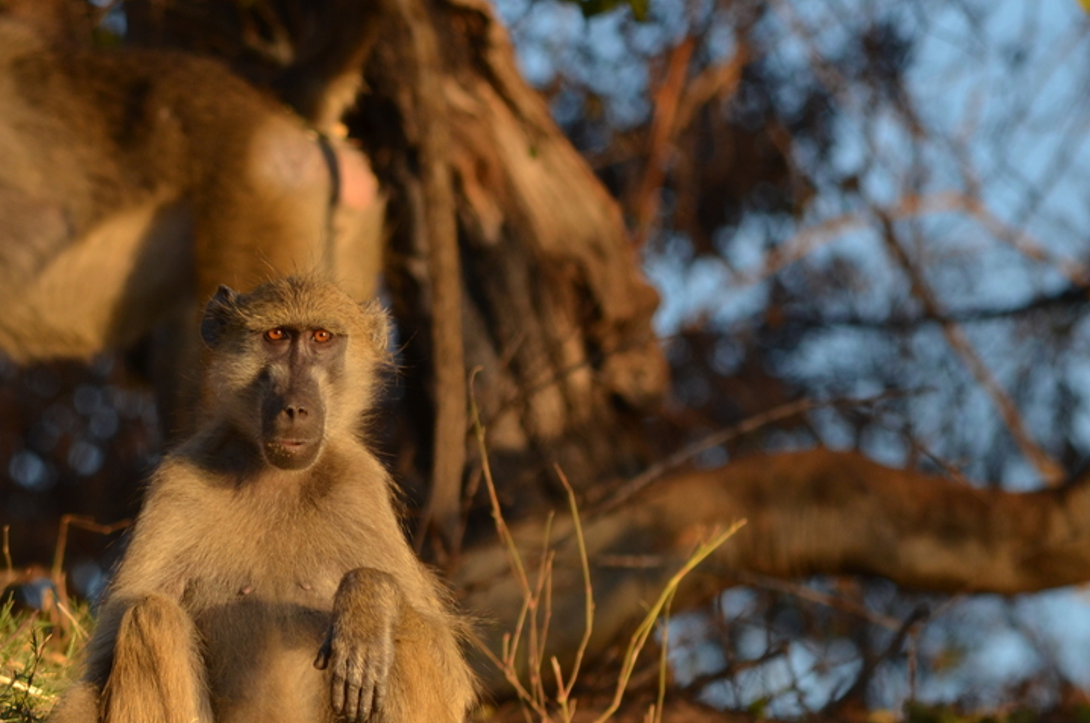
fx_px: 19404
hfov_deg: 3.2
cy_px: 453
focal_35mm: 642
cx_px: 295
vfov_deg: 2.1
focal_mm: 240
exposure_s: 1/500
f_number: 5.6
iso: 320
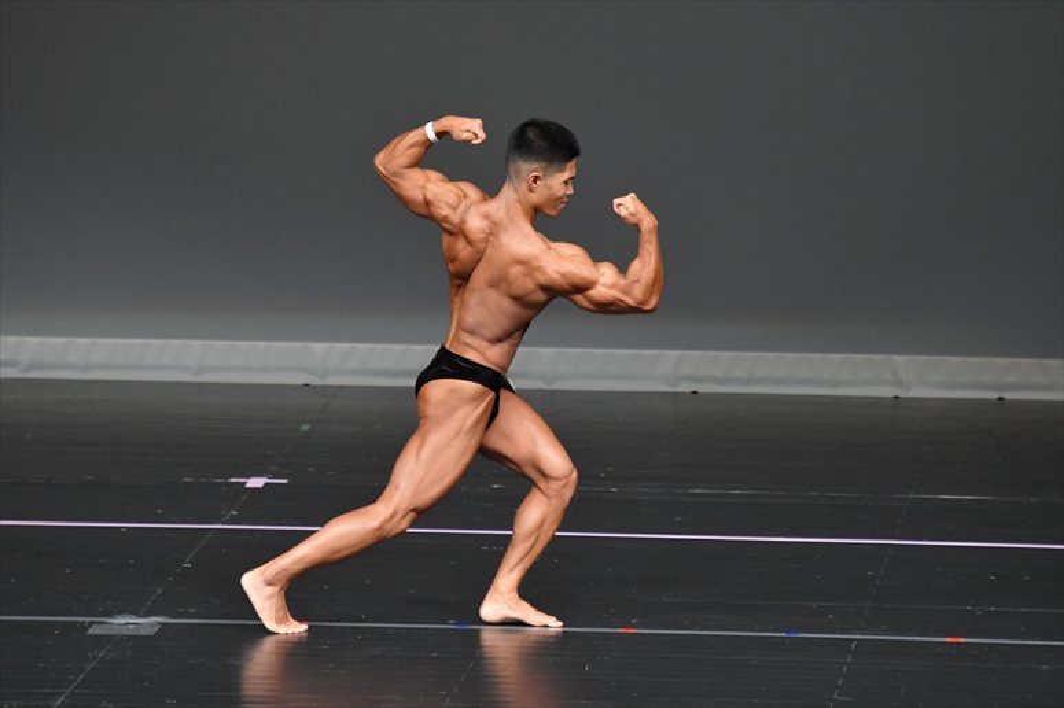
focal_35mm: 375
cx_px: 532
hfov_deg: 5.5
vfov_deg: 3.7
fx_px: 11078
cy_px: 354
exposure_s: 1/400
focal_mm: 250
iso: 4000
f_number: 5.6
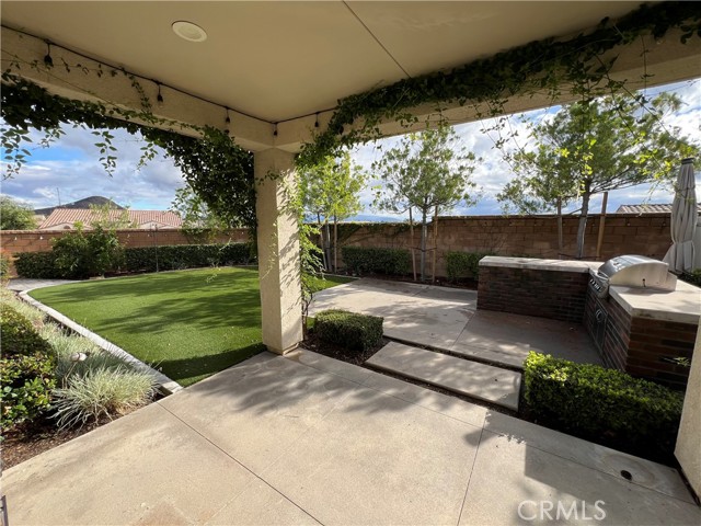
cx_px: 350
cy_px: 263
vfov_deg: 89.9
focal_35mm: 13
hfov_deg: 106.2
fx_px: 263
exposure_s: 1/704
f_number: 1.8
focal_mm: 1.57
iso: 32
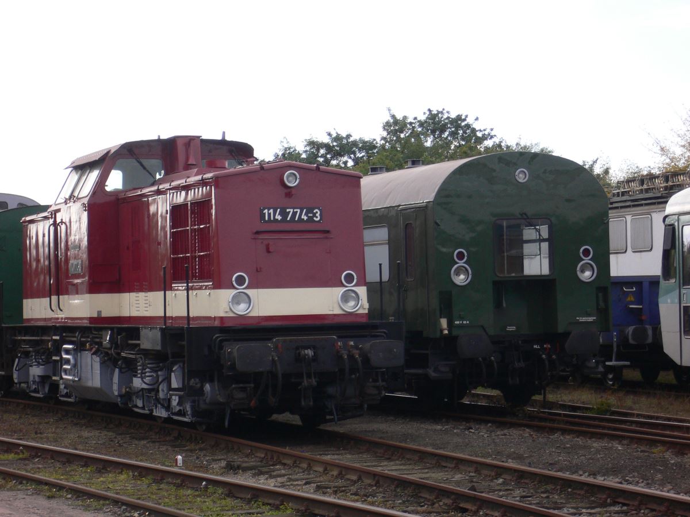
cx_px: 345
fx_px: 2093
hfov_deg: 18.7
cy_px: 258
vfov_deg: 14.1
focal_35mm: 105
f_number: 5
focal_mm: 17.4
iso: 100
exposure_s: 1/250
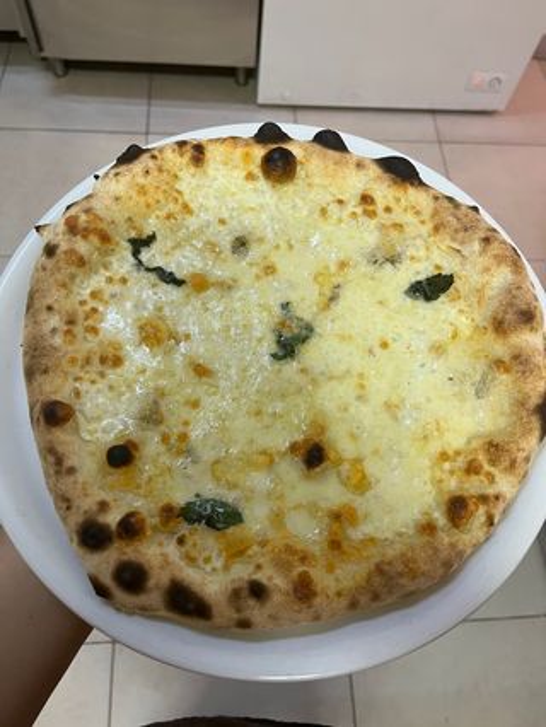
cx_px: 273
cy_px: 364
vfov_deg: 67.3
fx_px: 546
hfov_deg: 53.1
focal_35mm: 26
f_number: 1.6
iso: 250
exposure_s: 1/50
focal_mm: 5.1
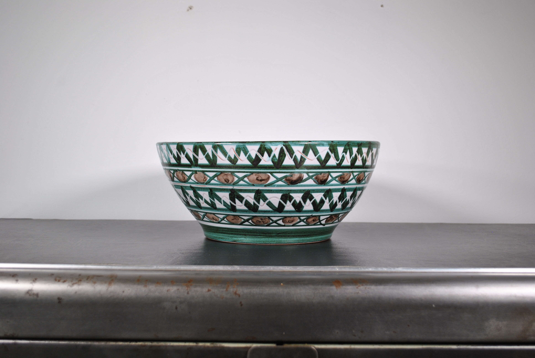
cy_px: 179
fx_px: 647
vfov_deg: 30.9
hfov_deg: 44.9
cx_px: 268
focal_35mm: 44
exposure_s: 1/125
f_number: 5
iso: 200
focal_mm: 29
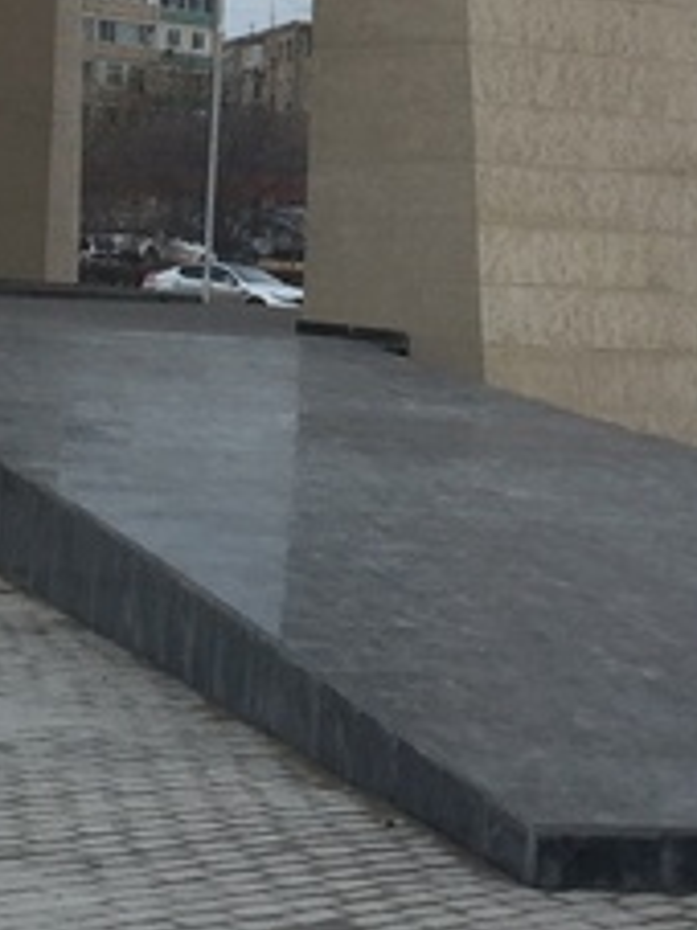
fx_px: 3440
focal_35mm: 128
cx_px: 4
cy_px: -45
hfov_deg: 11.5
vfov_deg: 15.1
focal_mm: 4.15
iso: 32
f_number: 2.2
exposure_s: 1/791
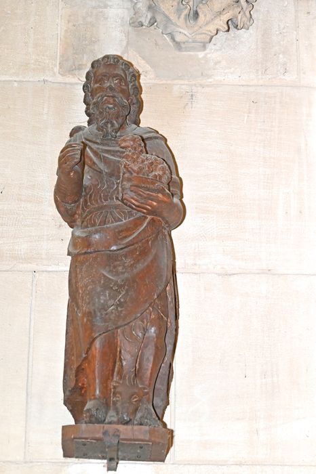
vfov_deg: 21.3
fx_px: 1265
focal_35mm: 96
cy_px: 237
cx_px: 158
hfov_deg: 14.2
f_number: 6.3
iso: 4000
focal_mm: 96
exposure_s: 1/100
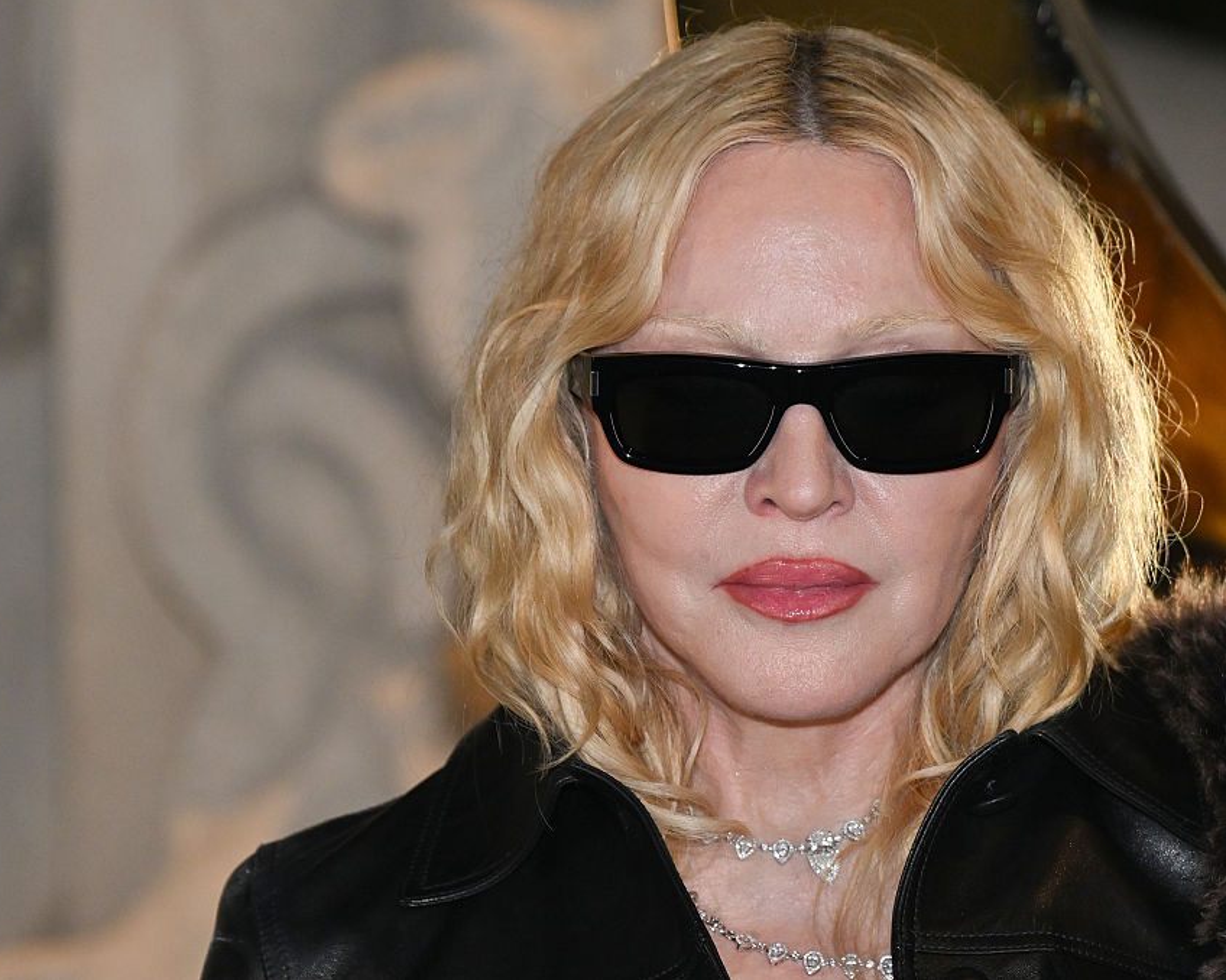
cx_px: 719
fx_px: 9251
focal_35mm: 255
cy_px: 488
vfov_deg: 6.1
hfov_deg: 7.6
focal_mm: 150
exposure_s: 1/250
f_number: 3.5
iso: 500
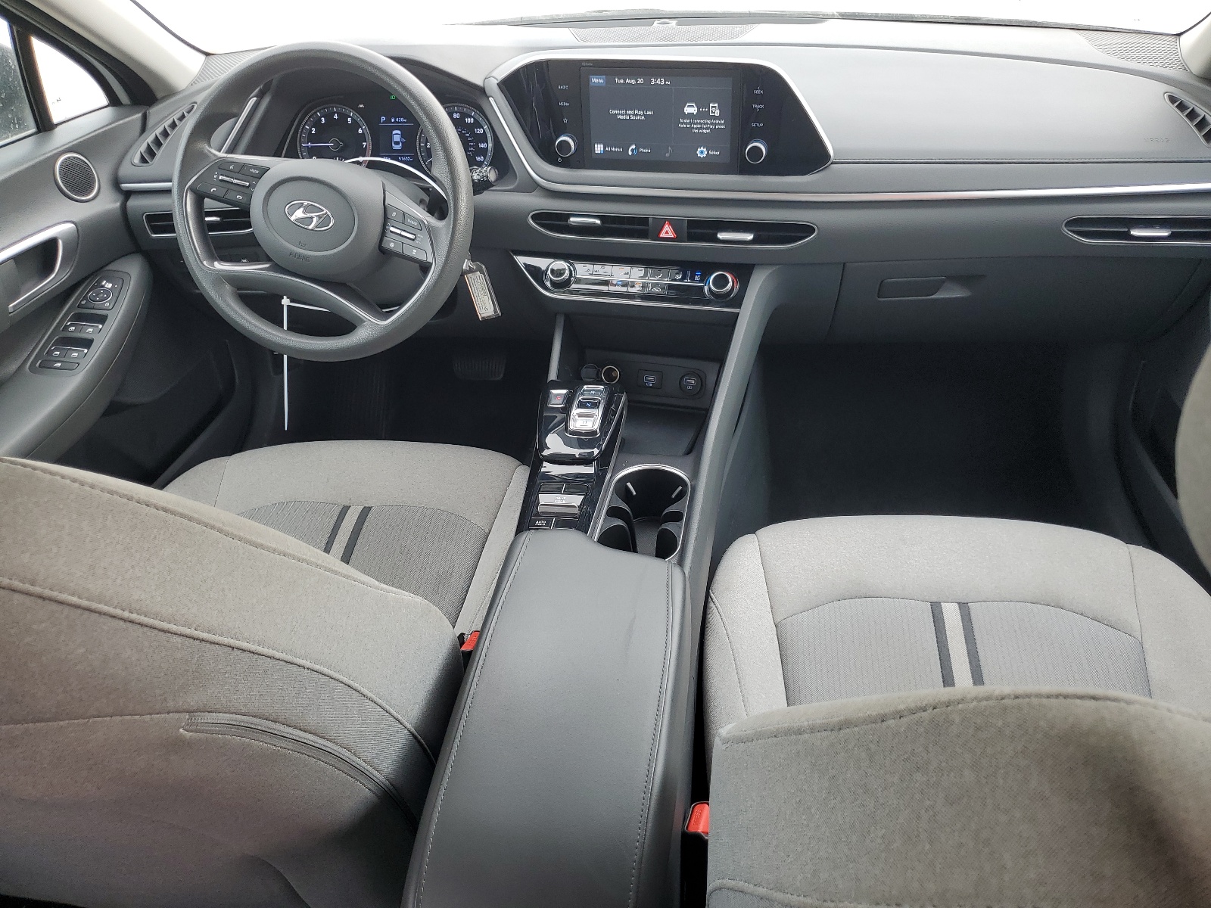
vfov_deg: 53.1
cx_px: 606
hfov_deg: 67.3
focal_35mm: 26
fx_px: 910
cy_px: 454
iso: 50
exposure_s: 1/123
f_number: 1.5
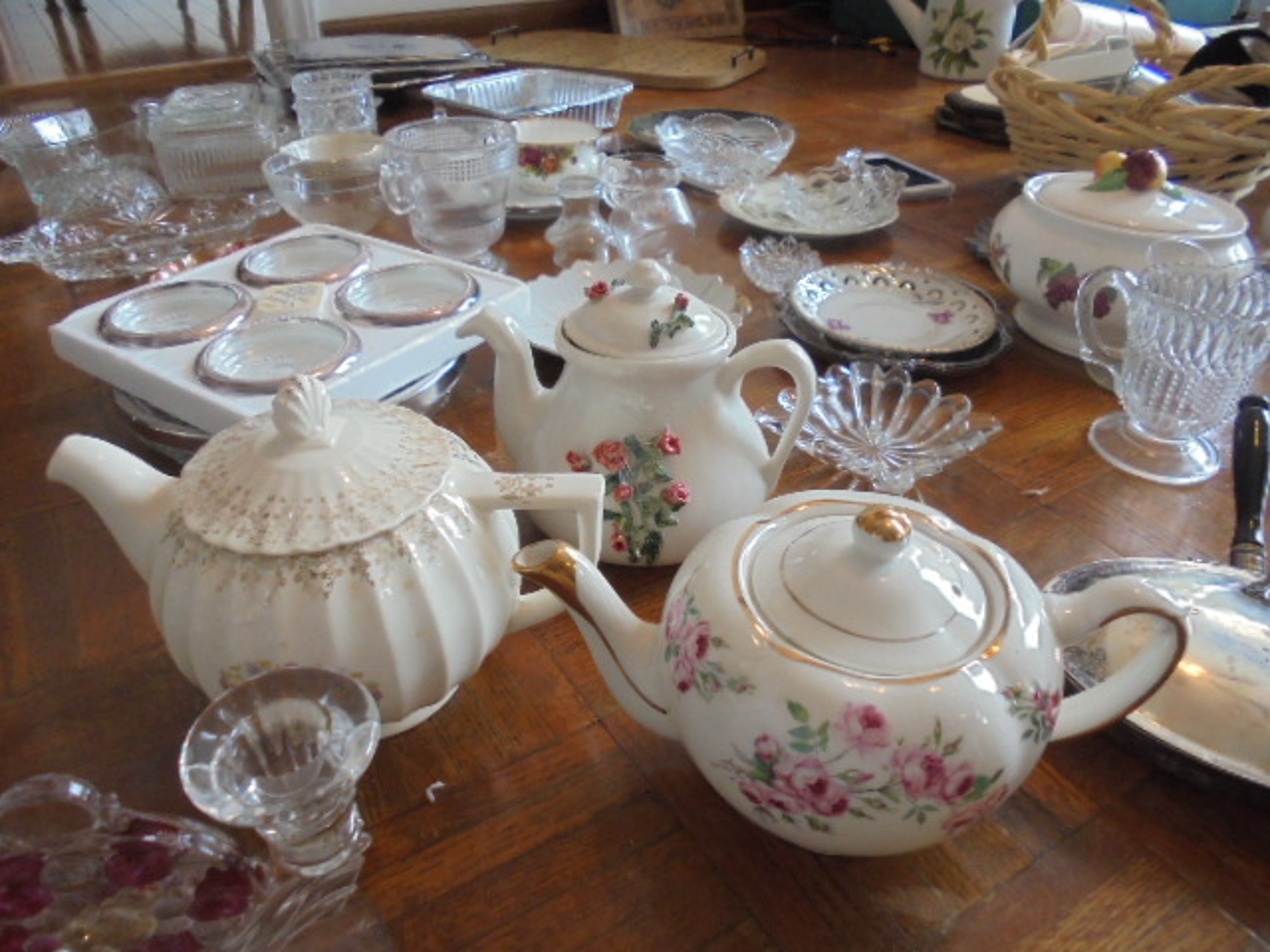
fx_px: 954
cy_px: 476
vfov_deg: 53.1
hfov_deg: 67.3
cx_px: 635
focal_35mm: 26
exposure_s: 1/40
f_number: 3.5
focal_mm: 4.6
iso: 400
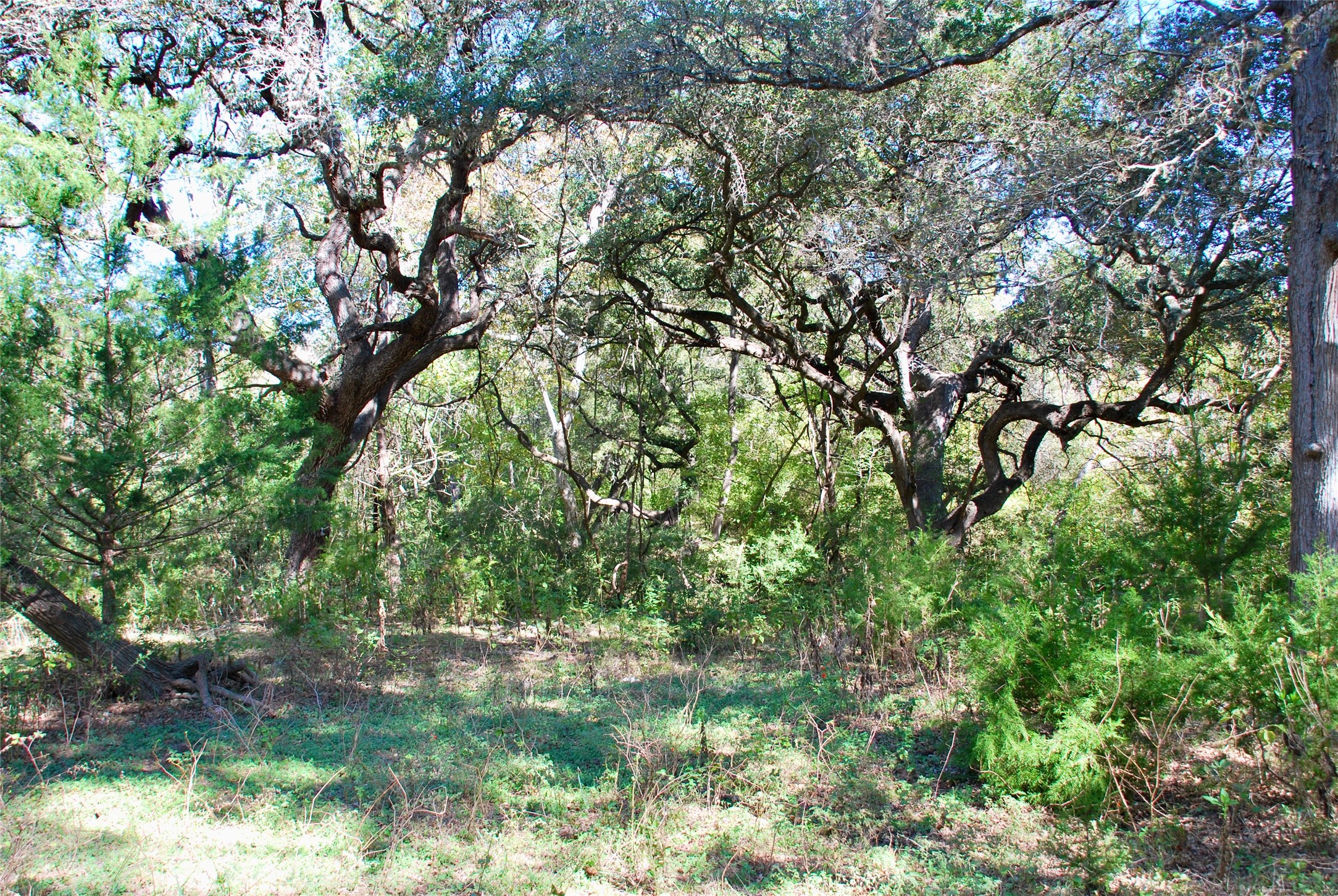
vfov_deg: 48.0
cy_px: 448
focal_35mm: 27
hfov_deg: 67.3
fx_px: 1005
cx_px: 669
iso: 200
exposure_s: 1/100
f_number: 5
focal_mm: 18
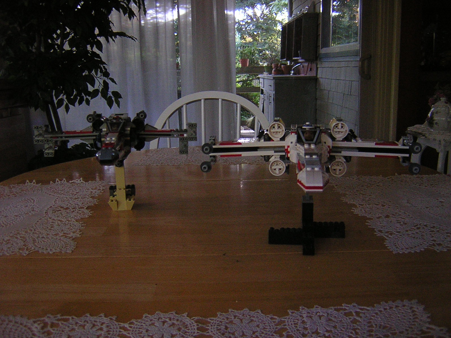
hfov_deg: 51.4
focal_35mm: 36
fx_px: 469
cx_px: 226
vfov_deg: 39.7
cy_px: 169
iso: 400
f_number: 2.6
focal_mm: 4.7
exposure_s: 1/64
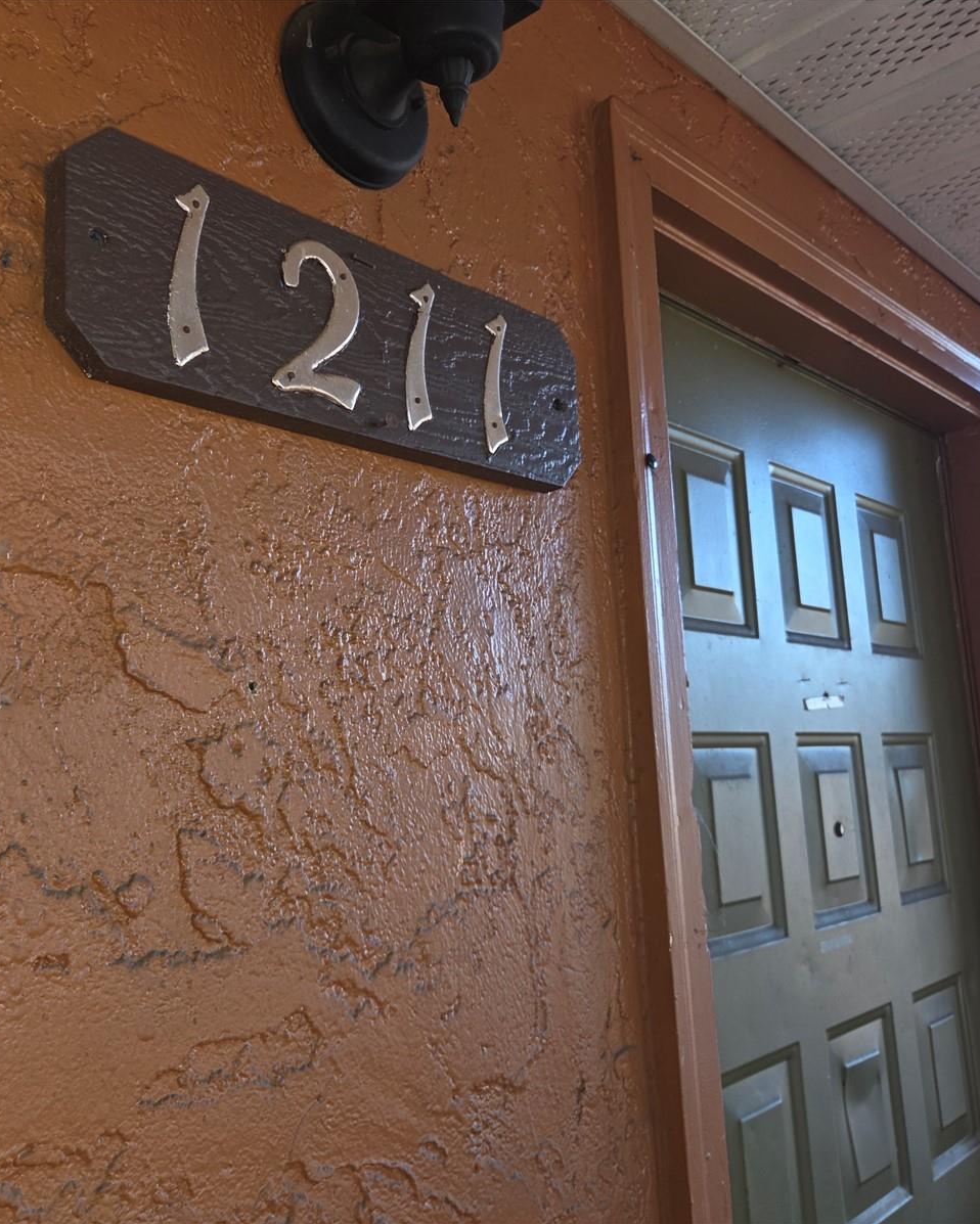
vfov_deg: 58.8
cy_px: 611
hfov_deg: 48.5
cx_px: 448
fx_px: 1087
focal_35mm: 30
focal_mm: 5.4
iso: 32
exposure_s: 1/60
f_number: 1.8
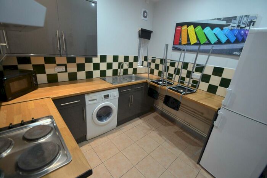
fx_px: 111
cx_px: 134
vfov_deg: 77.4
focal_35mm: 15
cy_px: 89
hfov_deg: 100.4
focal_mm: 10
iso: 800
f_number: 3.5
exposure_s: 1/20
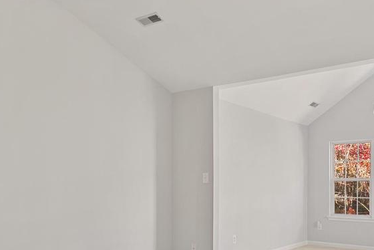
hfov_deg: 53.1
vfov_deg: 35.1
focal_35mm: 36
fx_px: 374
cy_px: 219
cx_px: 196
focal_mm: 14
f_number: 4
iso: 100
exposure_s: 1/25
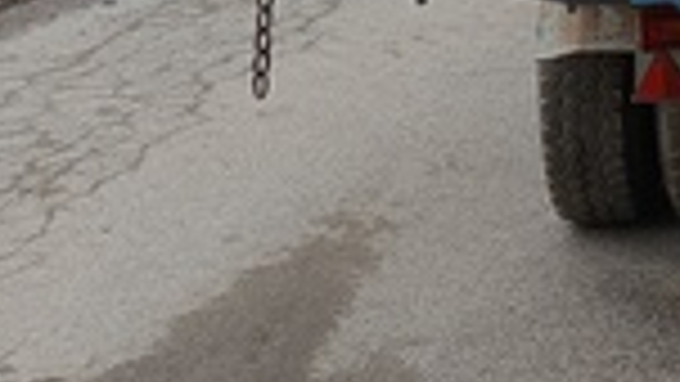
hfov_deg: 19.8
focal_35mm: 95
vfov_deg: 11.4
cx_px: 984
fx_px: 1713
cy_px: -400
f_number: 1.7
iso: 50
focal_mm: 5.31
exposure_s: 1/325
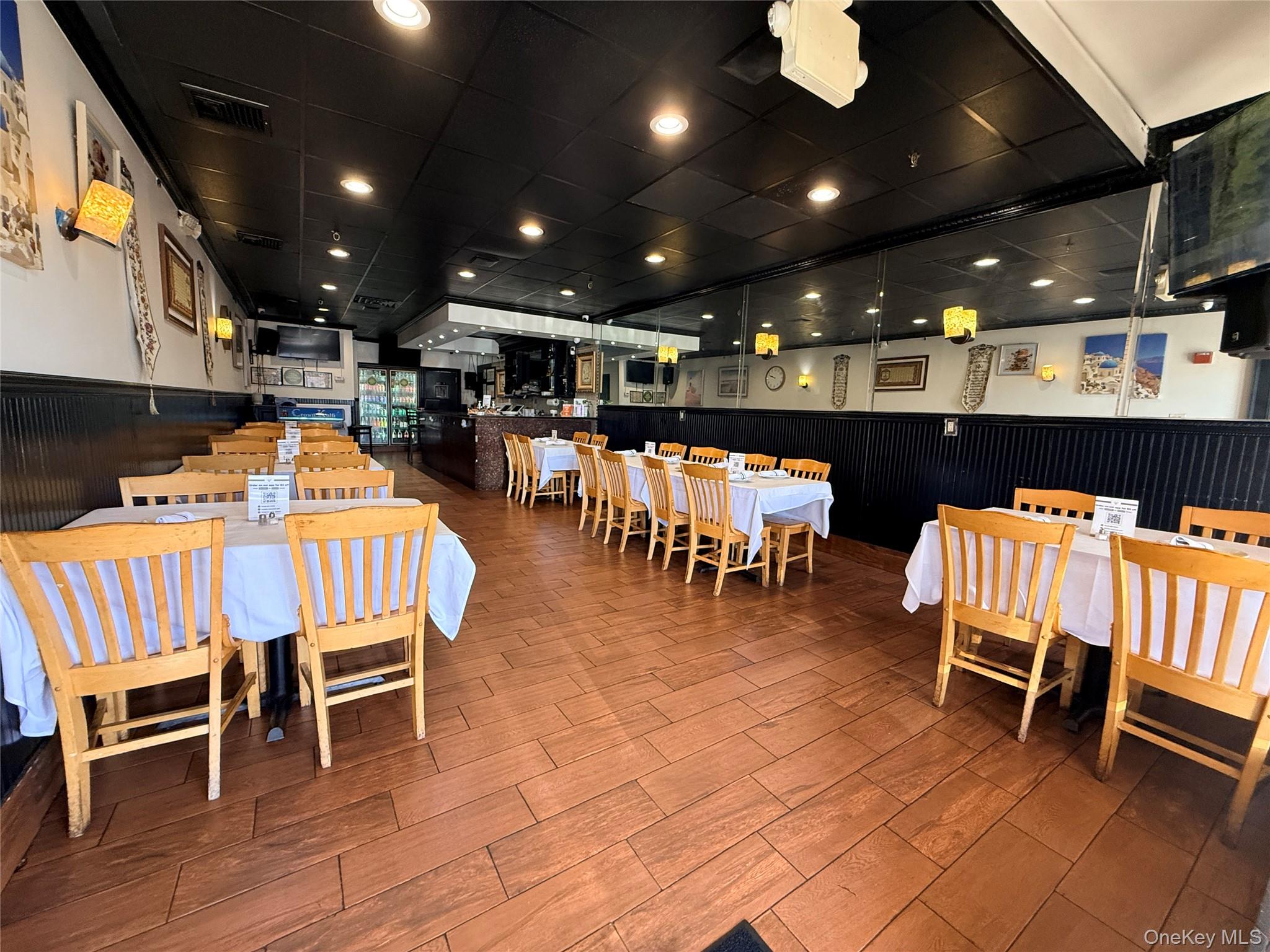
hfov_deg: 102.1
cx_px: 635
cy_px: 476
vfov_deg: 85.7
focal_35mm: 14
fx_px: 514
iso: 320
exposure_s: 1/120
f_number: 2.2
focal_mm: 2.22
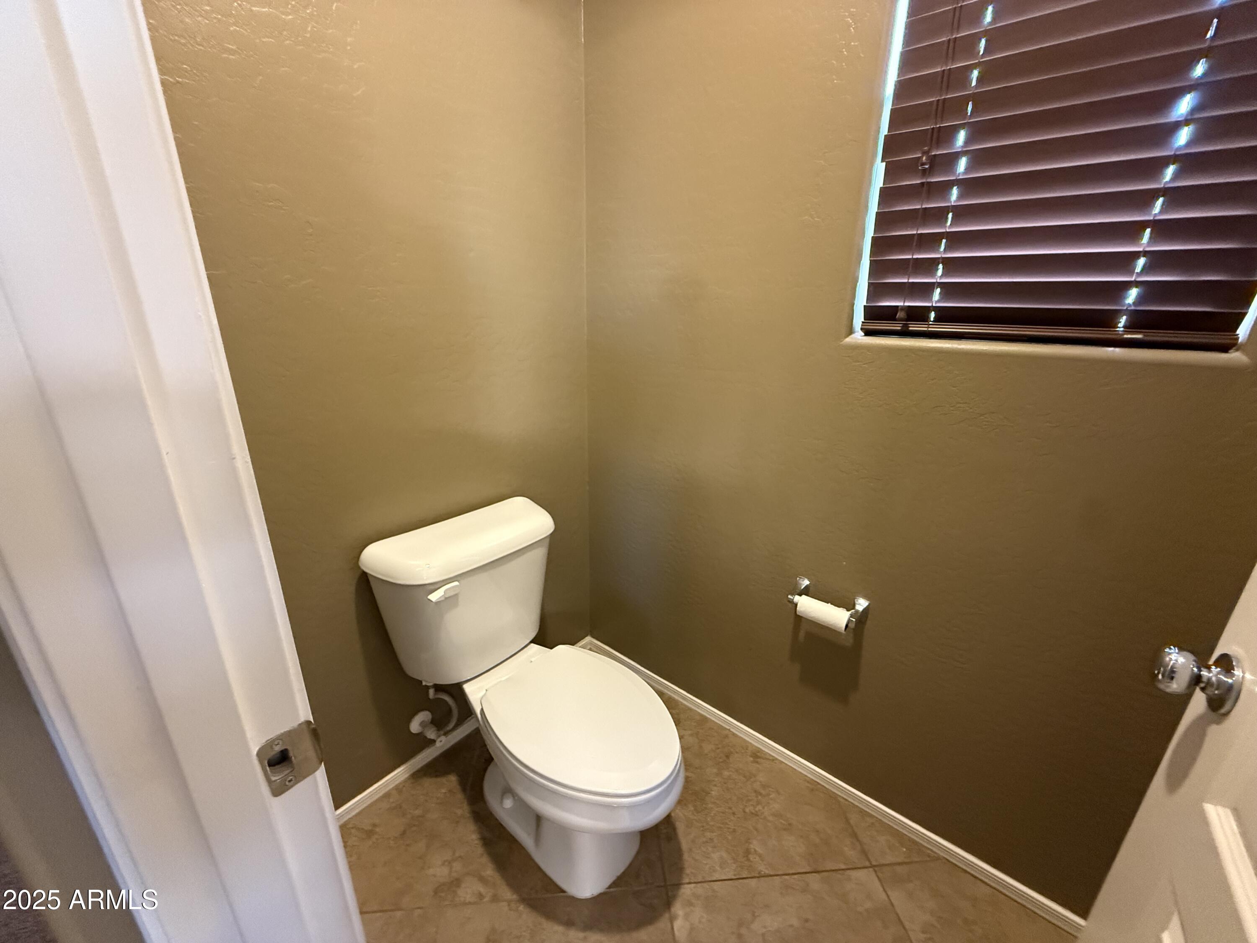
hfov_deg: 102.1
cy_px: 472
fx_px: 508
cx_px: 628
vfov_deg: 85.7
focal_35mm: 14
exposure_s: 1/60
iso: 800
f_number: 2.2
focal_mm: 2.22
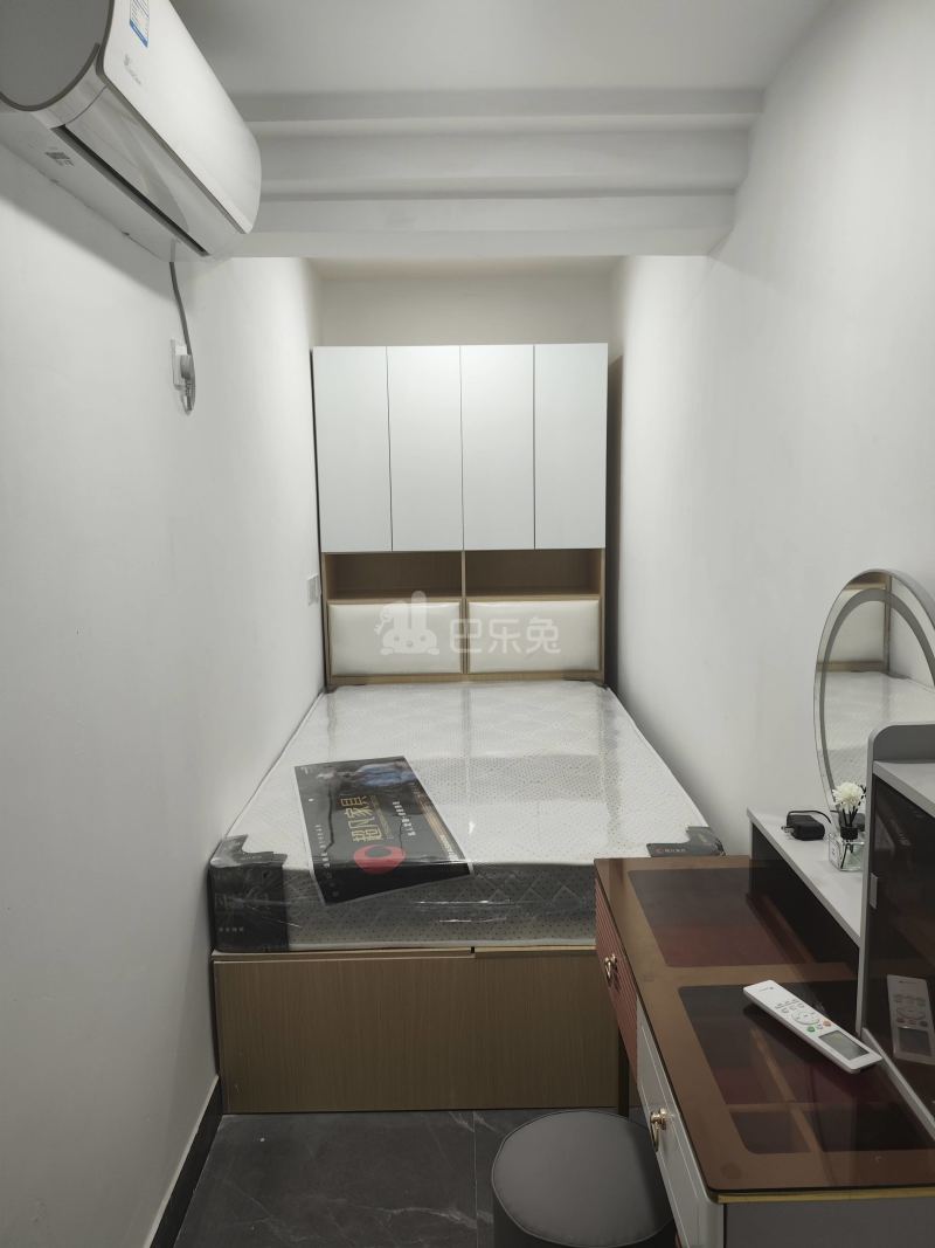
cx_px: 468
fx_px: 901
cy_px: 624
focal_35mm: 25
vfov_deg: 69.4
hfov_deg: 54.9
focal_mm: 4.71
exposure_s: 1/50
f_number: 1.79
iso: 102
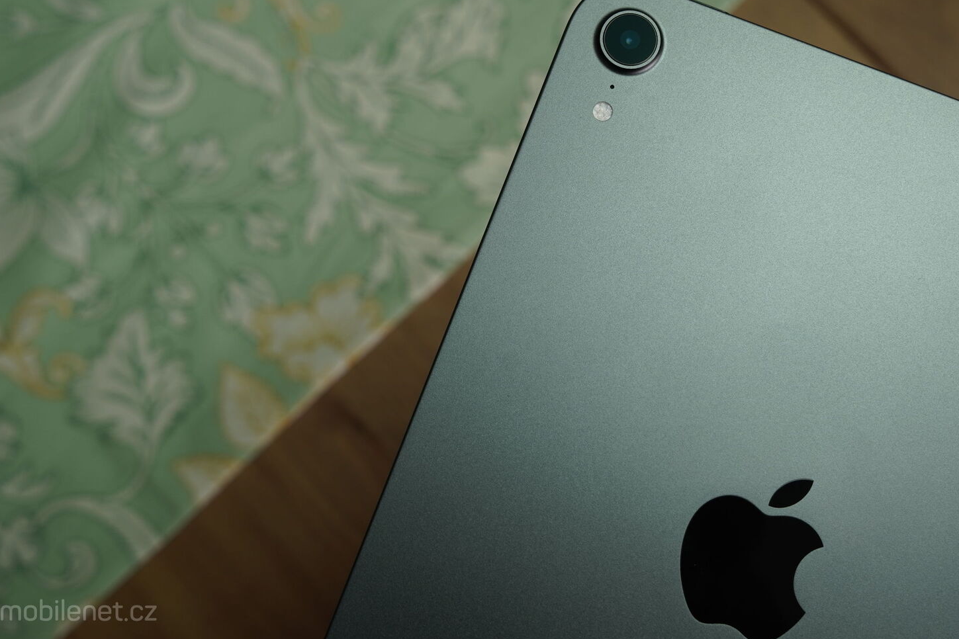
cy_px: 228
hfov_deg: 37.4
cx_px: 557
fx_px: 1412
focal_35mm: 53
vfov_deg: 25.4
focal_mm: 40
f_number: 6.3
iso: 400
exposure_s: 1/160
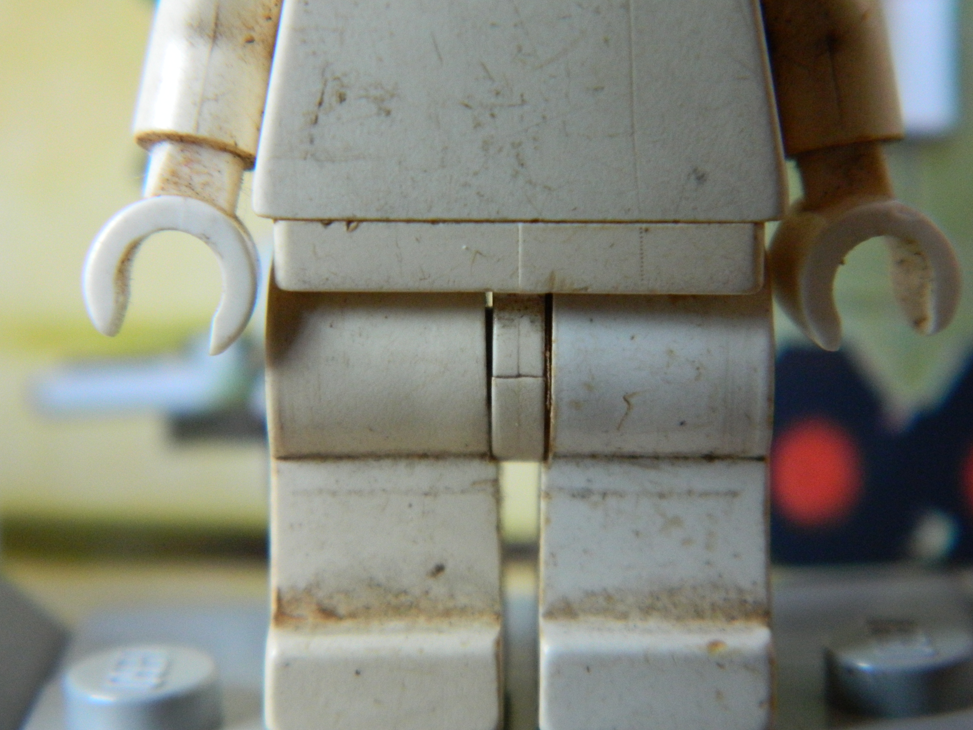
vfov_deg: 17.2
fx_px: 2417
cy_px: 373
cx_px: 482
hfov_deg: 22.8
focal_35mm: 86
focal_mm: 15.1
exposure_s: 1/25
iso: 400
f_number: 4.2
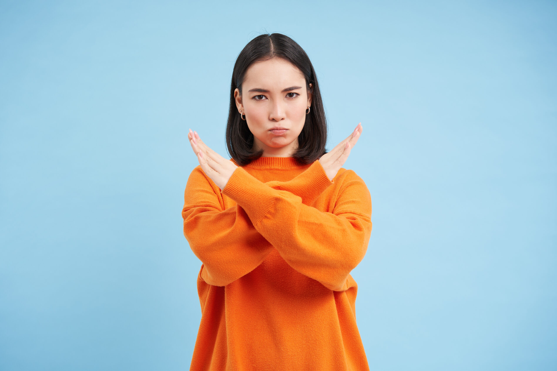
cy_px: 186
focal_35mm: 55
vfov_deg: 24.6
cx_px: 278
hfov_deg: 36.2
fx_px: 851
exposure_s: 1/125
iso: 200
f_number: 4.5
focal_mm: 55
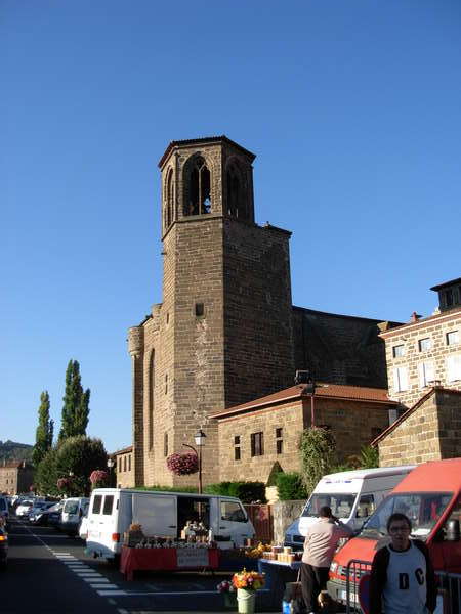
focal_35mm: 38
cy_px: 307
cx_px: 230
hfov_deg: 37.7
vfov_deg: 49.0
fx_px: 675
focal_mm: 6.3
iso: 79
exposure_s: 1/813
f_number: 2.9
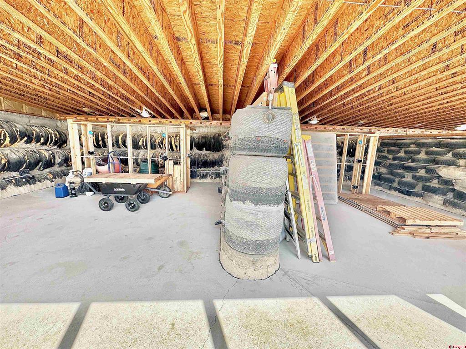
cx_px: 233
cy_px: 174
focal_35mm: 14
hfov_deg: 102.1
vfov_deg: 85.7
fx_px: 188
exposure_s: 1/234
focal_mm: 2.22
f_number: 2.2
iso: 40
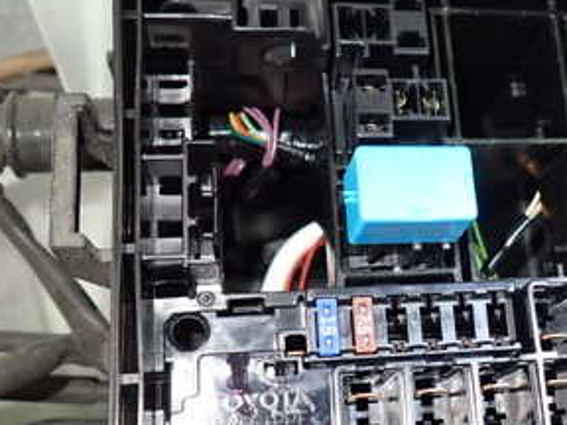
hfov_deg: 35.6
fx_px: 852
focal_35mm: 52
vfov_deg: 28.0
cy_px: 232
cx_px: 455
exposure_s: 1/30
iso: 500
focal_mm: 4.5
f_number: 2
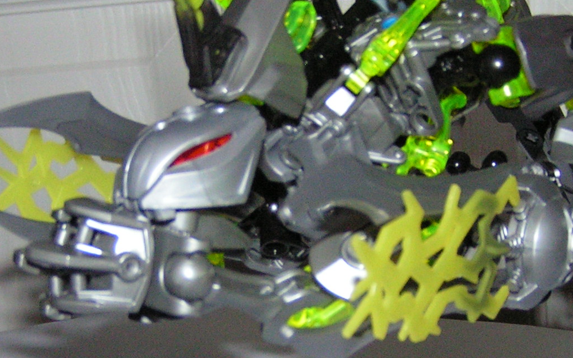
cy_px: 255
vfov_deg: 14.6
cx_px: 309
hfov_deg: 23.3
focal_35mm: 89
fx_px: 1390
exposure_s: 1/200
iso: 200
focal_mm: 6.3
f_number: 2.8
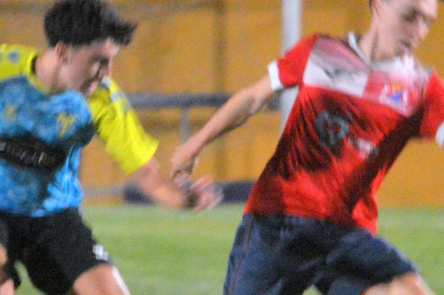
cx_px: 228
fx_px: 8495
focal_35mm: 689
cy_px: 231
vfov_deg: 2.0
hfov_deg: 3.0
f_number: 5
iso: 6400
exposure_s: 1/160
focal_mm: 195
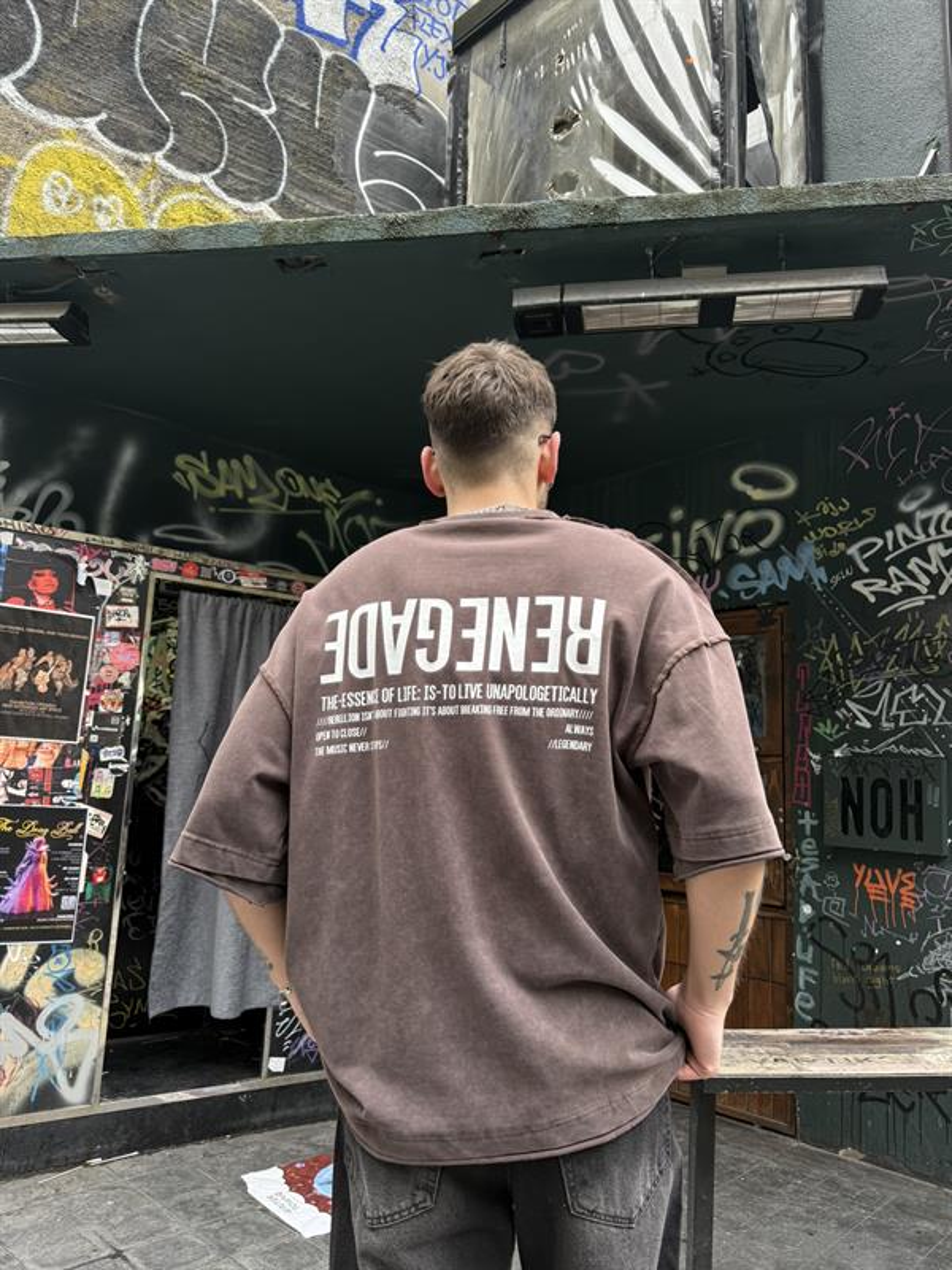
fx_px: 880
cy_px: 635
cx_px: 476
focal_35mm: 24
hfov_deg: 56.8
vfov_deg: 71.6
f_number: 1.78
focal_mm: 6.76
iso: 100
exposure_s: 1/243
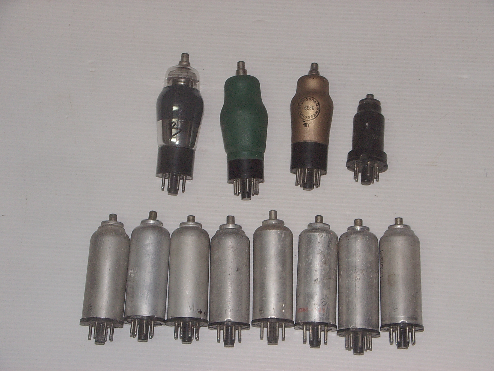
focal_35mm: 93
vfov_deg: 15.9
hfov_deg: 21.1
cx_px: 247
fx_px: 1327
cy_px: 186
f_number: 3.4
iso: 200
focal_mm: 14.5
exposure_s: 1/45
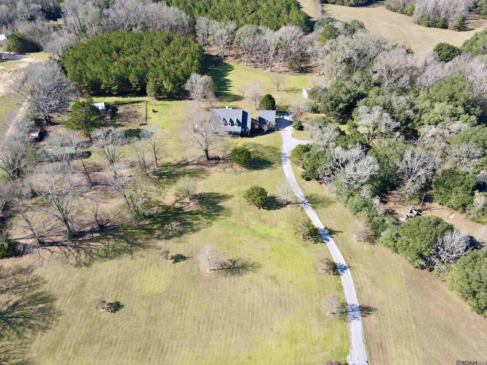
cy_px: 182
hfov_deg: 71.6
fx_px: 338
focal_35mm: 24
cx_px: 244
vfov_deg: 56.8
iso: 100
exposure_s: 1/250
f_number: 2.8
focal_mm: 4.5
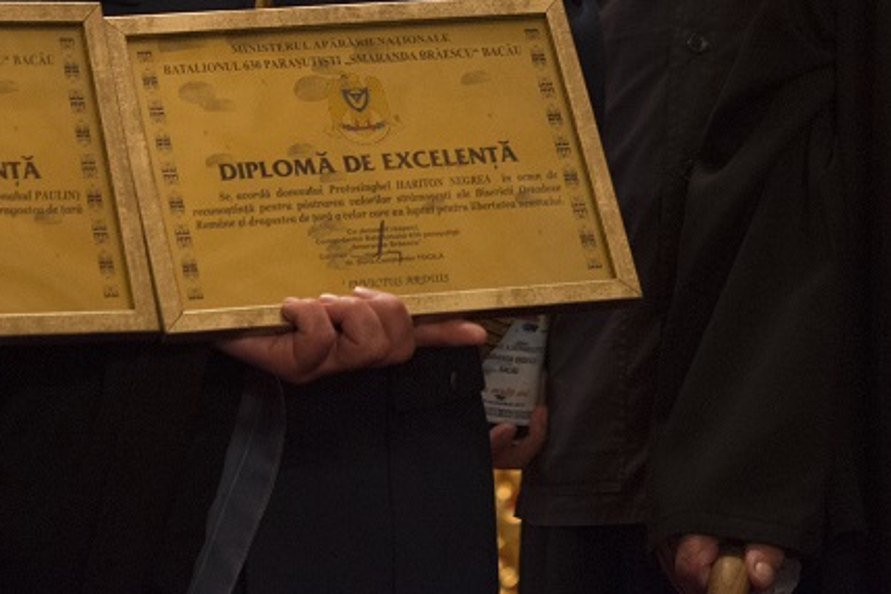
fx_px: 4158
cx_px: 370
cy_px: -201
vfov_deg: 8.1
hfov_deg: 12.2
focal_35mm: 168
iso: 2500
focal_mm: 60
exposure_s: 1/50
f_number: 3.5
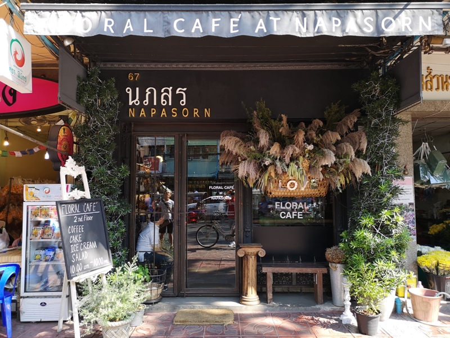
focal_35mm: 27
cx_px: 225
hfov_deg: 65.3
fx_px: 351
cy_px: 169
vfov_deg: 51.4
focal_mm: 3.95
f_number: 1.8
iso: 50
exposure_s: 1/137
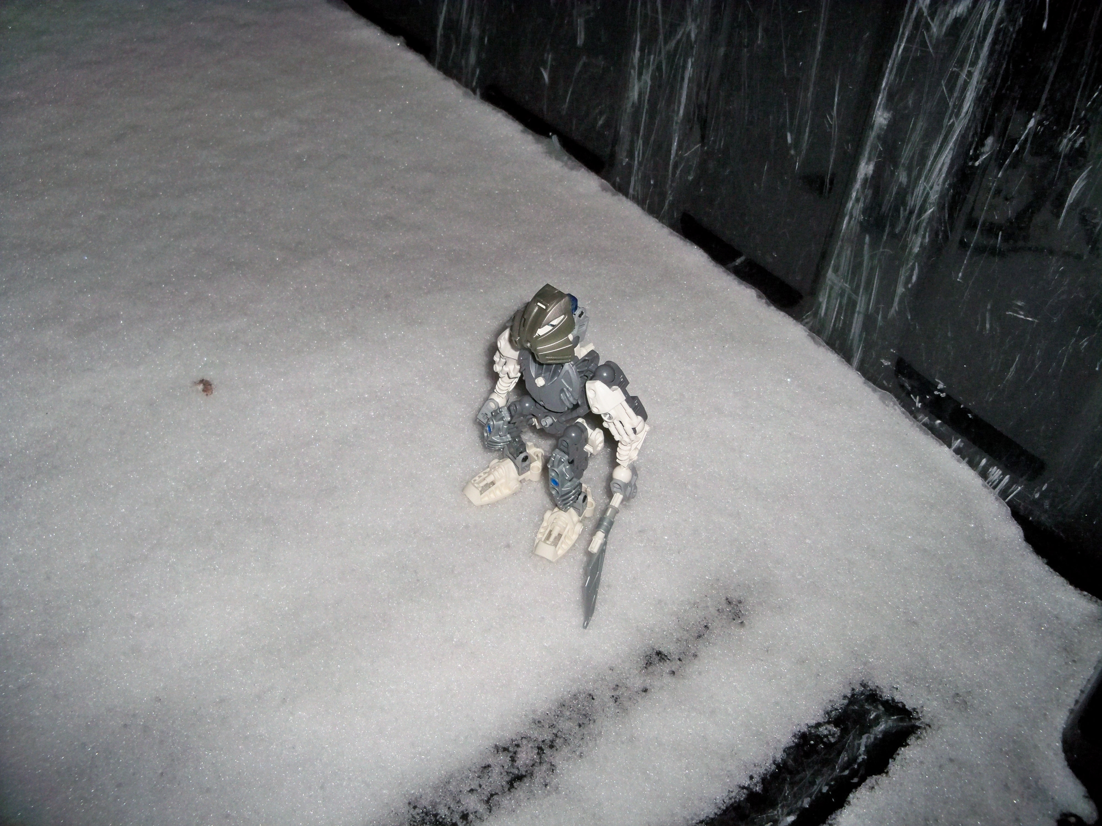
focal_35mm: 35
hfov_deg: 52.6
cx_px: 551
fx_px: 1114
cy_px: 413
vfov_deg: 40.7
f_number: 3.5
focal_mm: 6.2
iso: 200
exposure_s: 1/30
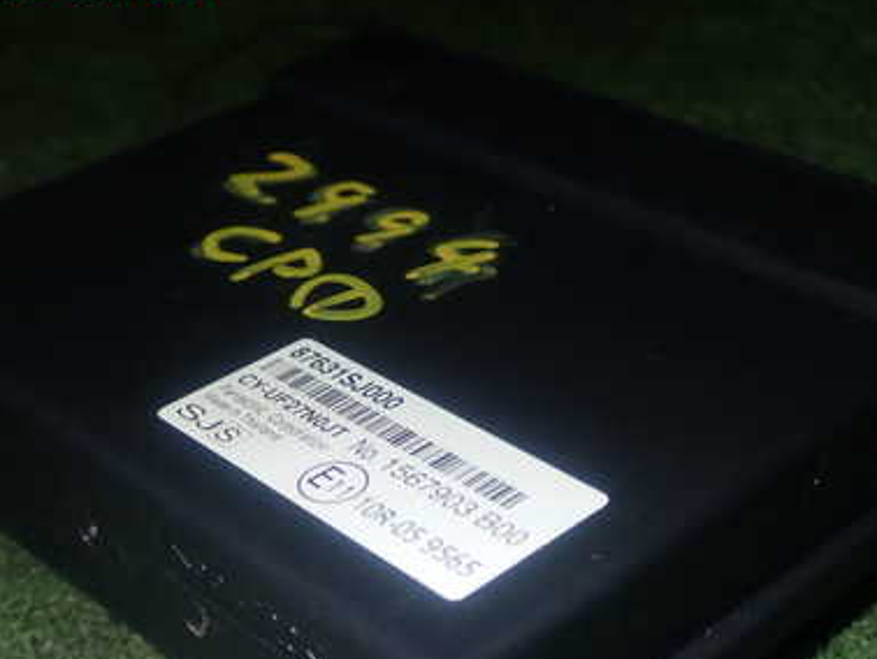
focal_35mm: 65
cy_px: 473
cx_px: 471
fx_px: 1648
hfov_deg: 29.8
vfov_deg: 22.5
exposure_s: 1/40
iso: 200
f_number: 8
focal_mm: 7.31
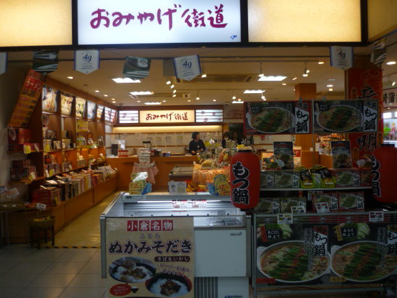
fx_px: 378
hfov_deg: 55.4
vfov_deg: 42.9
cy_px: 149
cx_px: 198
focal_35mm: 33
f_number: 2.8
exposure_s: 1/60
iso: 100
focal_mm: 5.5
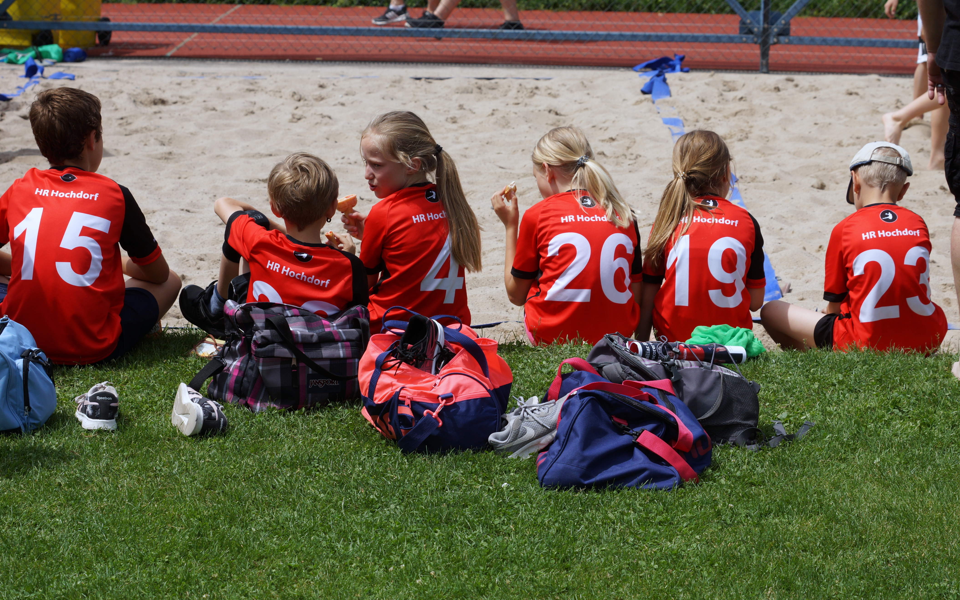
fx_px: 2825
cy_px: 285
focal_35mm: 108
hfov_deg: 19.3
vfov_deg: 12.1
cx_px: 480
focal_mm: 70
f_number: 7.1
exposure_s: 1/400
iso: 100
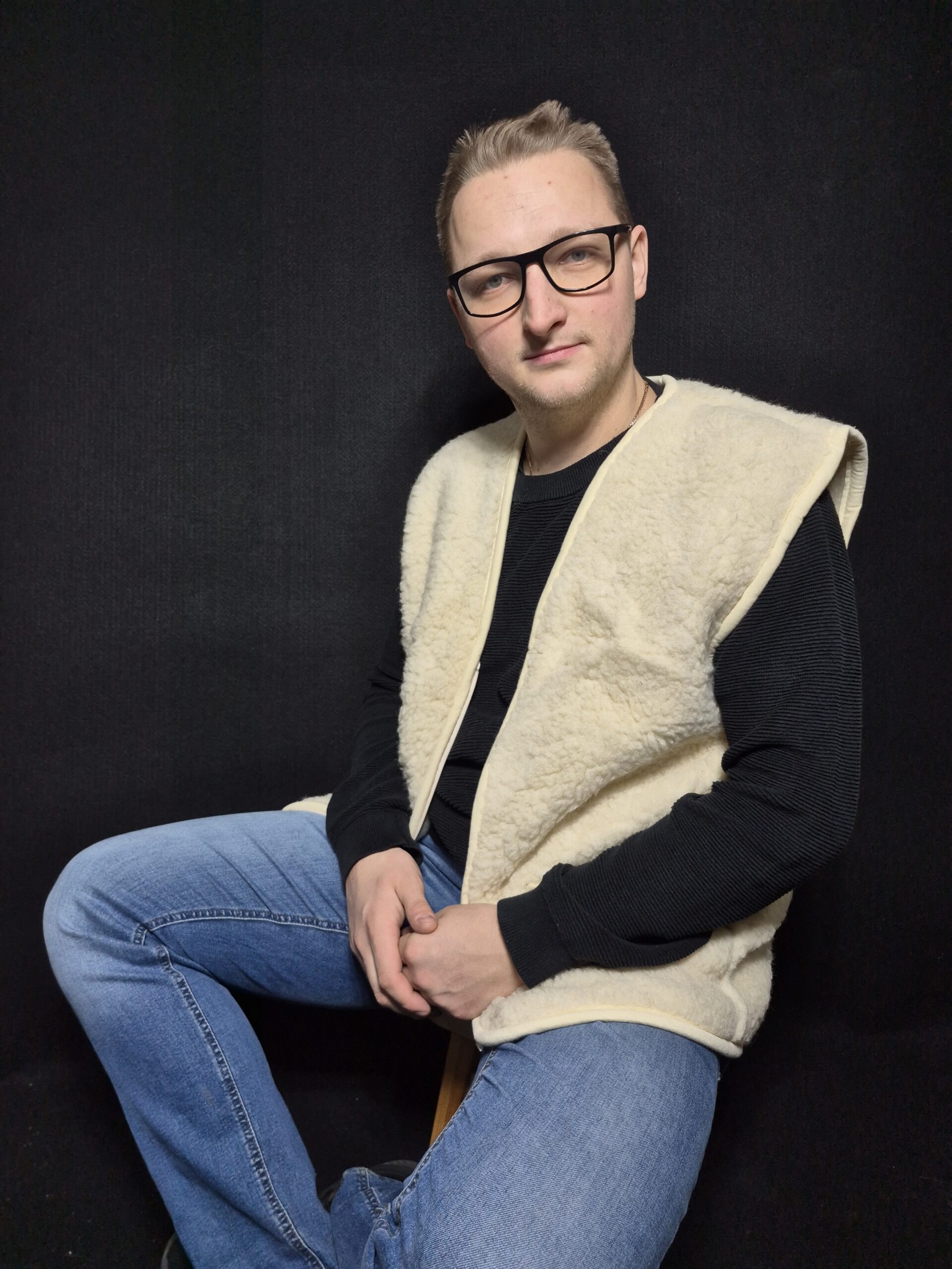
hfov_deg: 58.9
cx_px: 476
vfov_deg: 73.9
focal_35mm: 23
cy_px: 634
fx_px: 843
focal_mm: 5.4
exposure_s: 1/180
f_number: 1.8
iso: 100
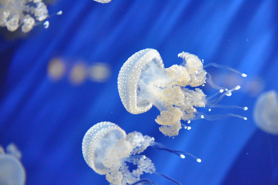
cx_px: 139
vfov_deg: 9.9
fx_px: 1064
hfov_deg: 14.9
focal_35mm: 138
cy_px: 92
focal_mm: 92
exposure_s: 1/60
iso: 3200
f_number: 5.6
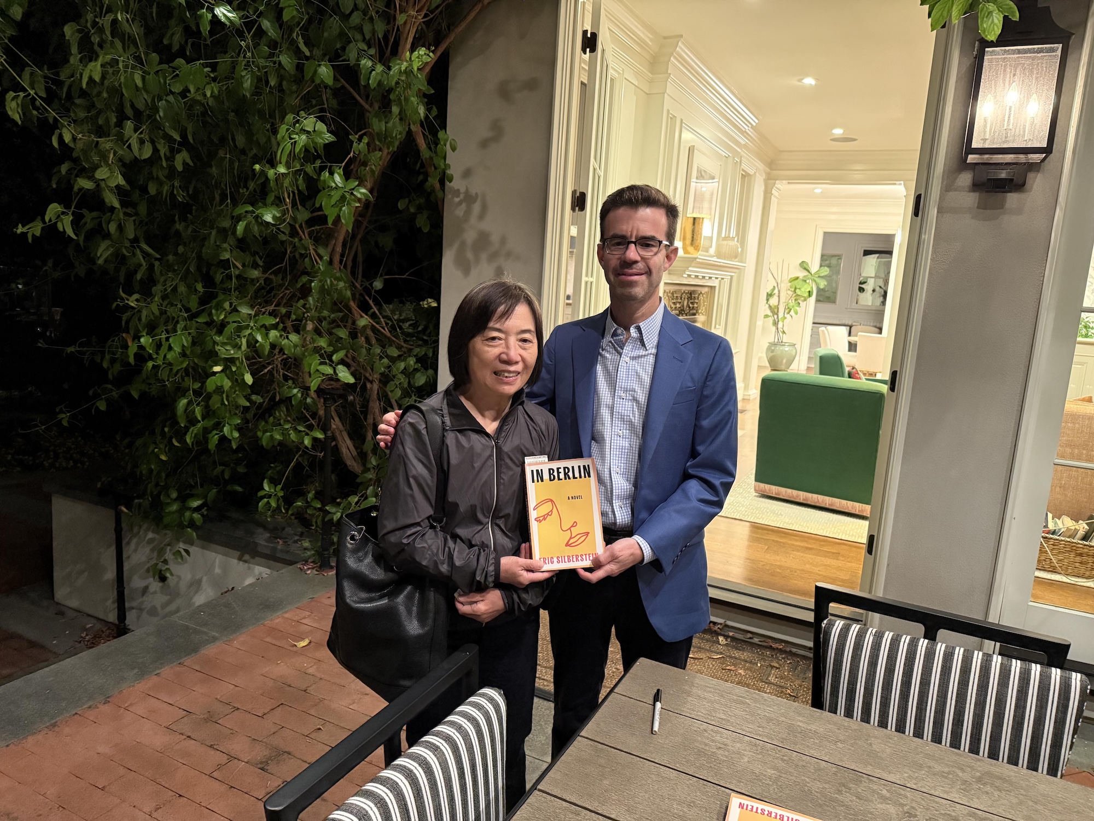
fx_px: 758
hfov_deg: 71.6
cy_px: 410
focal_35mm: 24
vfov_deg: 56.8
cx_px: 547
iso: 1000
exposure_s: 1/40
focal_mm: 6.76
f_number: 1.78
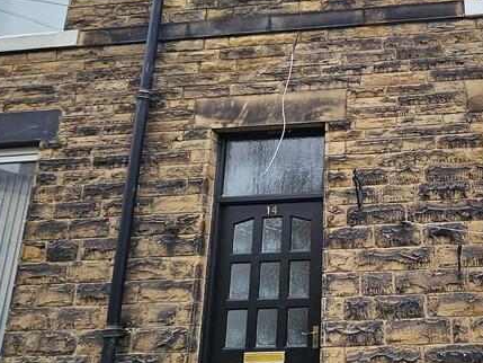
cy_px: 185
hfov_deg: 51.4
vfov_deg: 45.5
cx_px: 437
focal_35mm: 31
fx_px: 433
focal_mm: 1.7
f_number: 2.2
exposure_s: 1/128
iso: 40
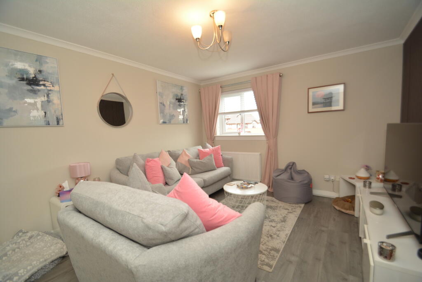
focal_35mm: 15
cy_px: 141
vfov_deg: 77.4
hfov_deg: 100.4
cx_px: 211
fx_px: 176
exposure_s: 1/60
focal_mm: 10
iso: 450
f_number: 4
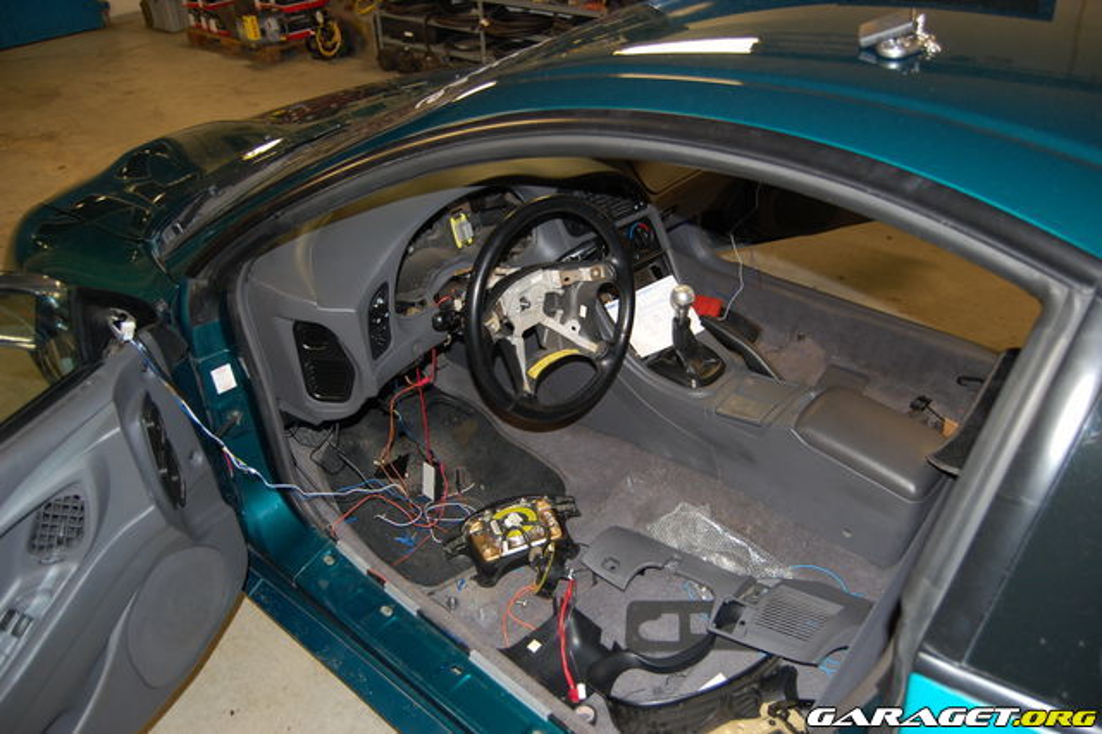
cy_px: 367
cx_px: 551
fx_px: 826
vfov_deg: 47.9
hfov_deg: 67.4
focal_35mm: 27
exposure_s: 1/60
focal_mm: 18
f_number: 3.5
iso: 400
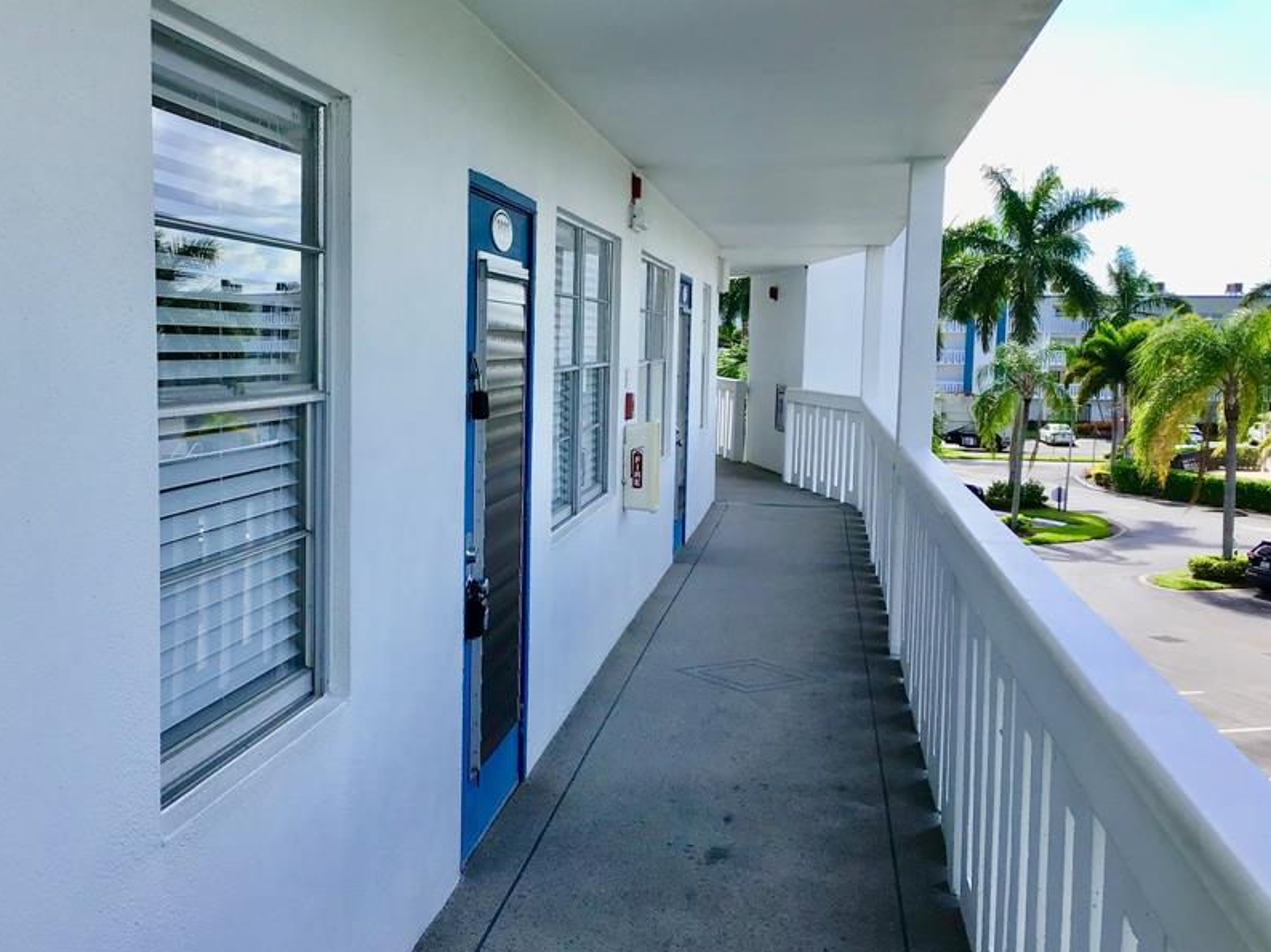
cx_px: 480
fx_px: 1468
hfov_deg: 46.4
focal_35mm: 40
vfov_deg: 35.9
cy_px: 474
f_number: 2.4
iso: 25
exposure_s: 1/558
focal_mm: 3.3
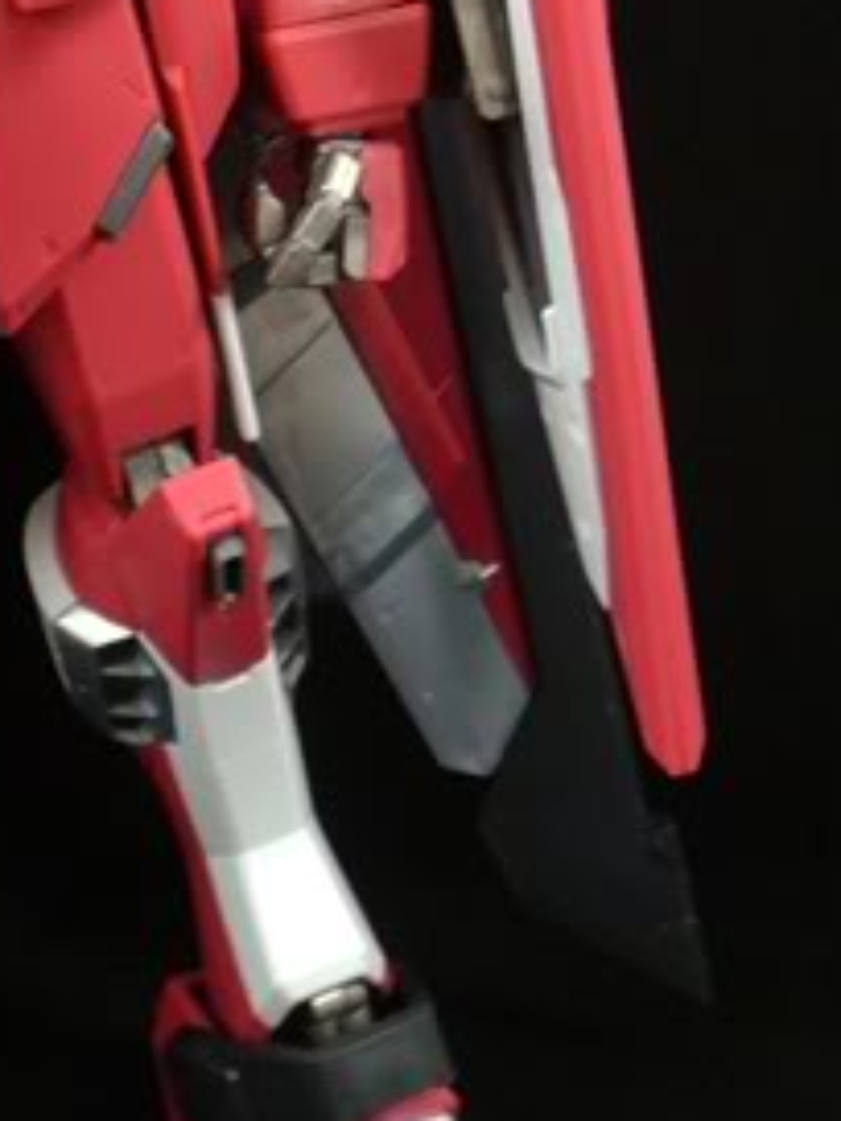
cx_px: -97
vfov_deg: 28.2
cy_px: 190
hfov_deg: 20.8
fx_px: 2170
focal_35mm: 67
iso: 100
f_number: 2.8
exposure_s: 1/10
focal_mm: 4.7
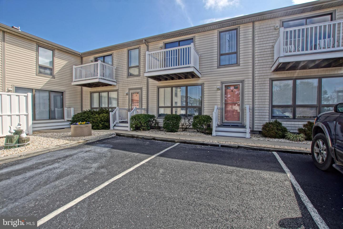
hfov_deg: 100.4
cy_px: 114
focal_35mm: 15
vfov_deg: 77.3
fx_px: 143
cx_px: 172
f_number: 6.3
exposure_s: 1/160
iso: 100
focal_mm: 10
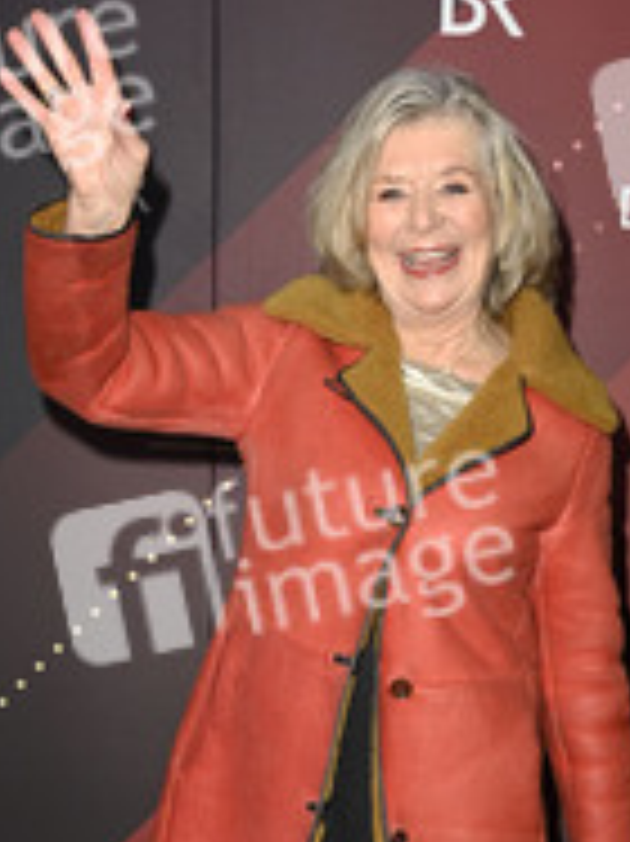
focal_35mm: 70
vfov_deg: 26.7
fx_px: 1701
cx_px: 414
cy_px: 783
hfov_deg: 20.9
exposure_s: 1/160
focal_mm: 34
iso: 800
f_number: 5.6
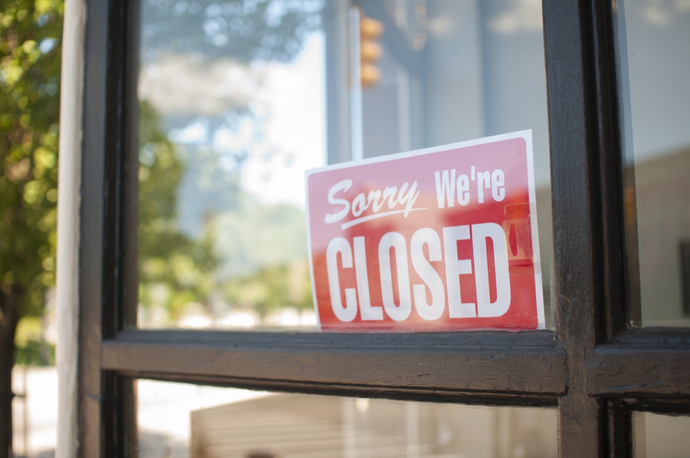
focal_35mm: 45
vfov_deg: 29.8
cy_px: 229
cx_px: 345
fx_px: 861
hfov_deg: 43.7
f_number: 2.5
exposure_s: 1/320
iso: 100
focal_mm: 30
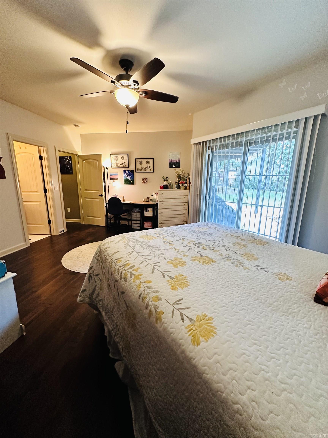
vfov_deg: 102.1
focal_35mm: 14
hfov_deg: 85.7
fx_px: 177
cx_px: 164
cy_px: 219
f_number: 2.2
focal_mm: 2.22
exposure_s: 1/60
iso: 400
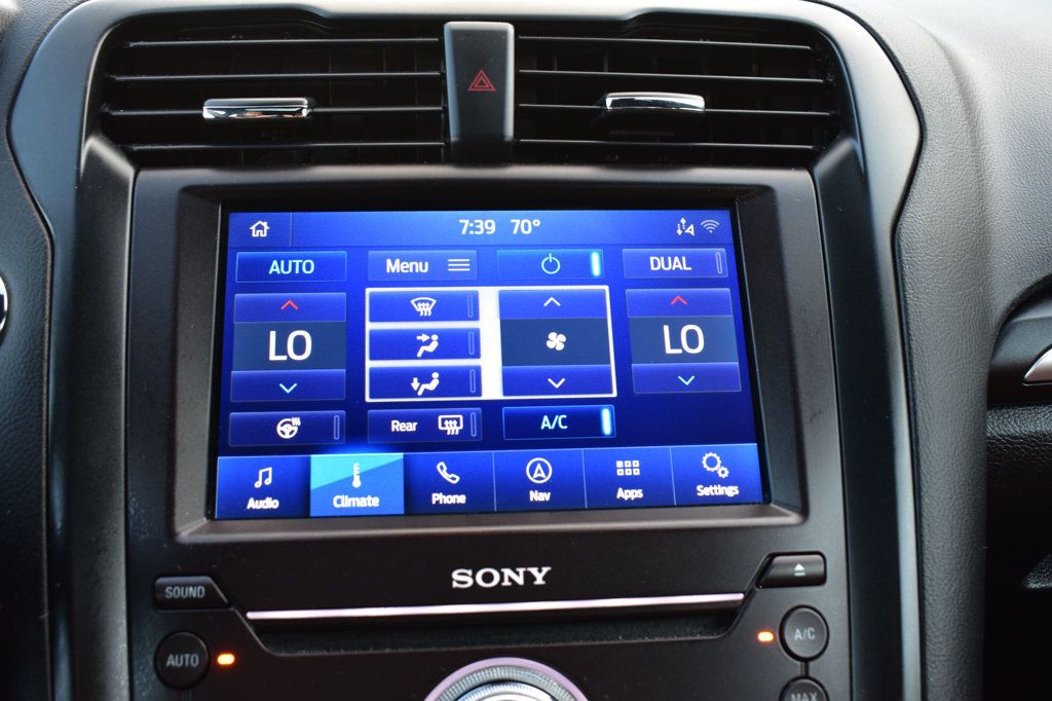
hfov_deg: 53.1
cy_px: 350
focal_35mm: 36
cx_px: 526
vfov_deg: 36.8
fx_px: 1052
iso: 400
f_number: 6.3
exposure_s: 1/15
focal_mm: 24
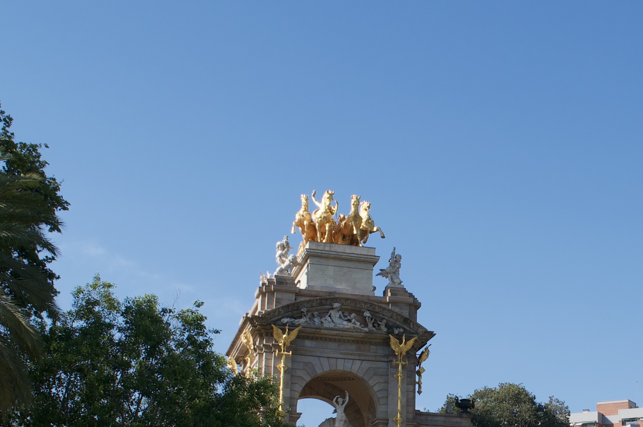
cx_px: 510
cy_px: 368
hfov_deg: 29.9
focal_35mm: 66
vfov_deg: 20.2
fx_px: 1177
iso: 200
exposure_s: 1/400
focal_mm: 18
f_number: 10
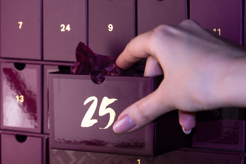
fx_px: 922
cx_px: 123
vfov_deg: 10.2
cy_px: 82
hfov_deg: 15.2
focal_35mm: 135
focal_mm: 90
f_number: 7.1
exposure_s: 1/60
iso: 100
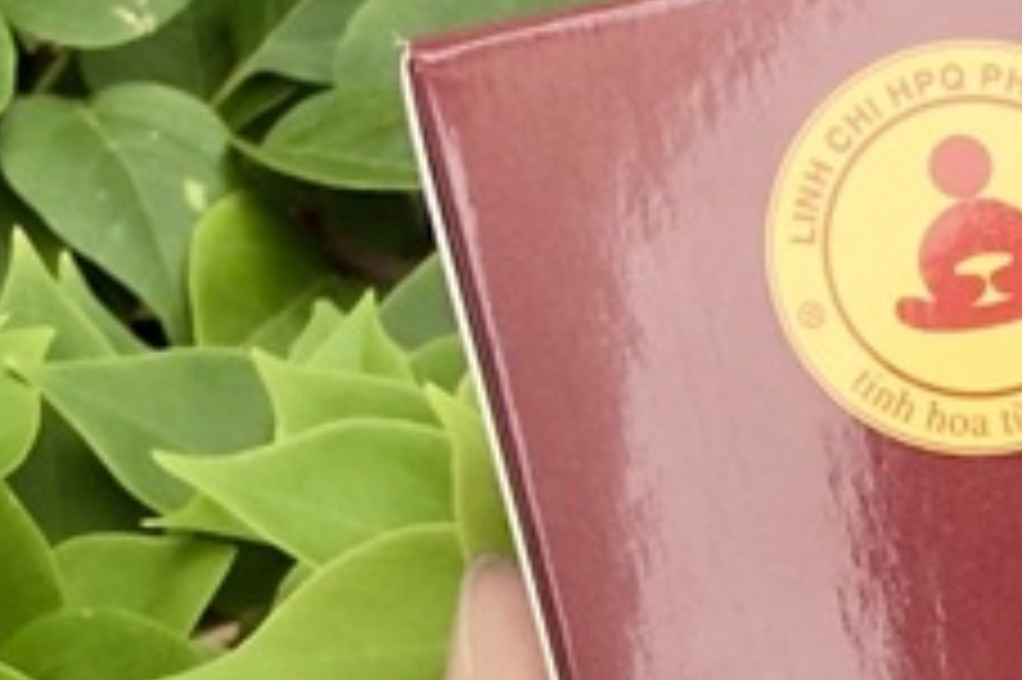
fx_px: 3120
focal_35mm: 110
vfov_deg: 11.9
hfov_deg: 16.8
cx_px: 1544
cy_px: 1018
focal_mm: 2.2
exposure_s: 1/497
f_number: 2.2
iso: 40
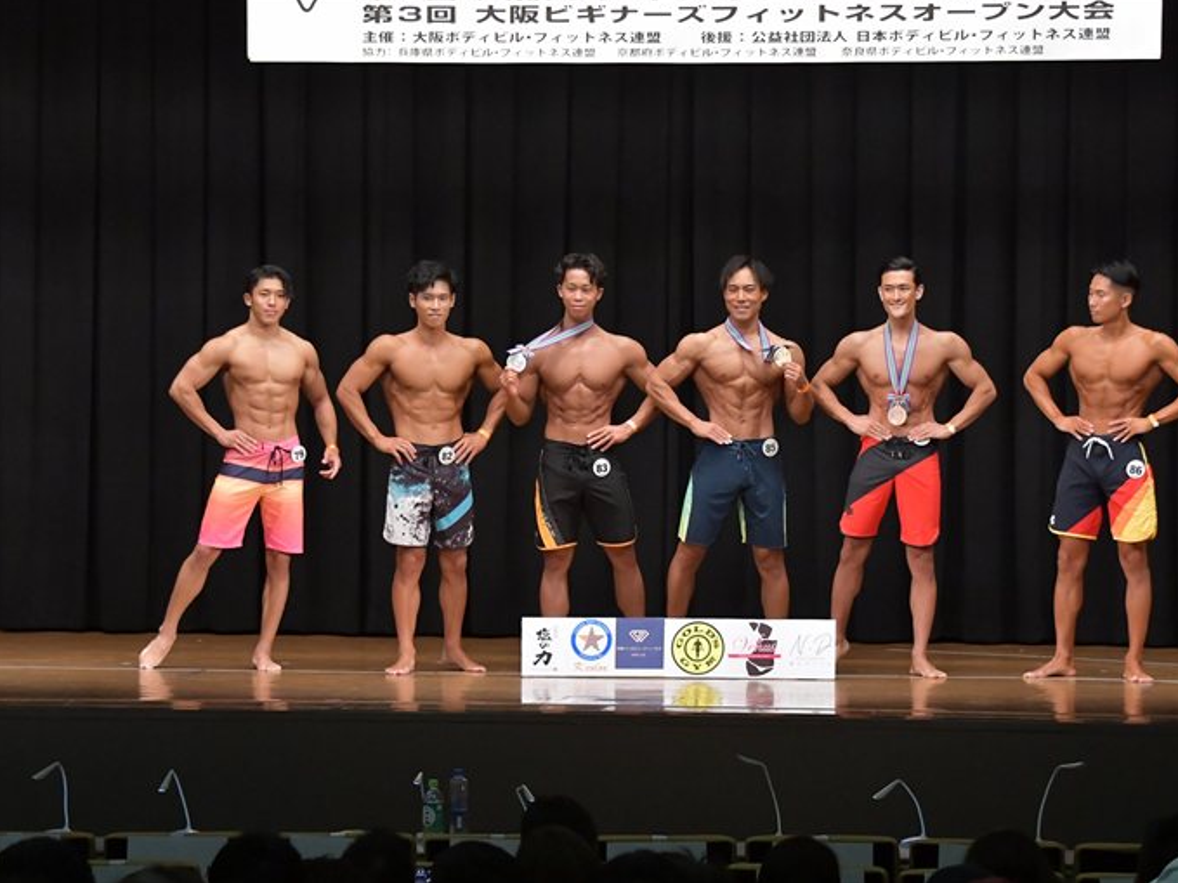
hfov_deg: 14.6
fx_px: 4593
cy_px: 437
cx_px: 638
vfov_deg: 11.0
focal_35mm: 135
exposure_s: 1/400
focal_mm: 82
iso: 6400
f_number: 5.6
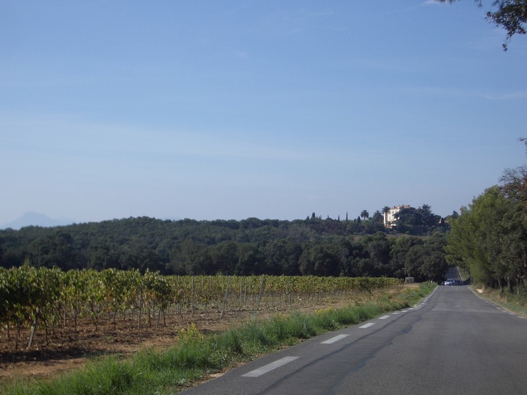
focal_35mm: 74
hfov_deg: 26.3
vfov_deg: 19.9
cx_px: 264
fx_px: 1127
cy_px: 198
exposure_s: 1/800
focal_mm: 12.2
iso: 50
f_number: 3.9
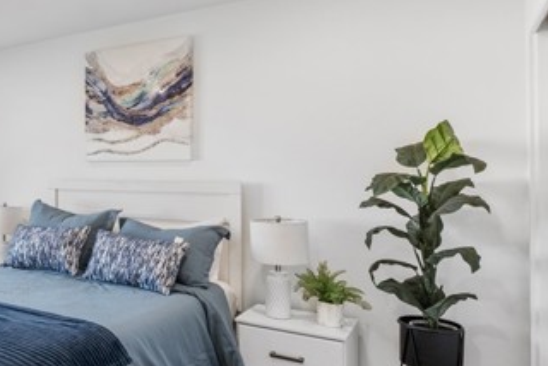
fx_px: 518
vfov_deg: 38.9
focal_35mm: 34
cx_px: 17
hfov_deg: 47.6
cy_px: 198
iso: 400
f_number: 8
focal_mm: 11
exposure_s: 1/10
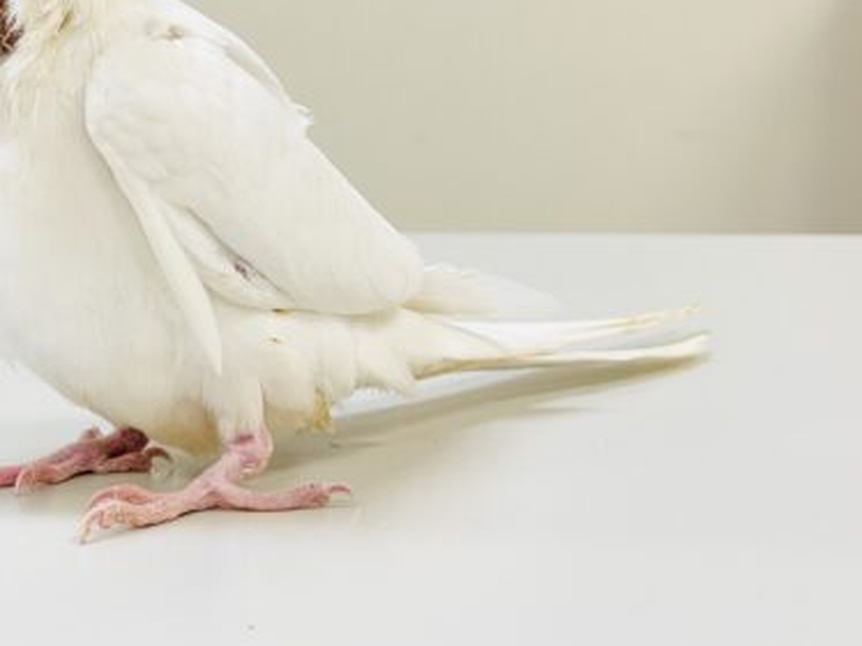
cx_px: 203
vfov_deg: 16.5
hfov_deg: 21.8
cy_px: 125
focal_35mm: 89
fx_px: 2215
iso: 64
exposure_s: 1/99
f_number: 2
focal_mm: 6
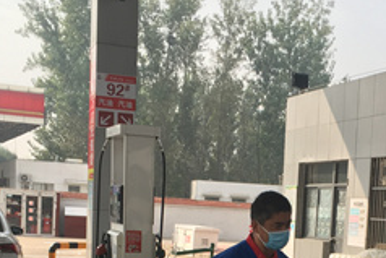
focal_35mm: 76
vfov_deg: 17.1
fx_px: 815
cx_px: 285
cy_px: 321
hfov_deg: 26.3
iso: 25
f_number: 2.2
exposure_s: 1/938
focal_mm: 4.15
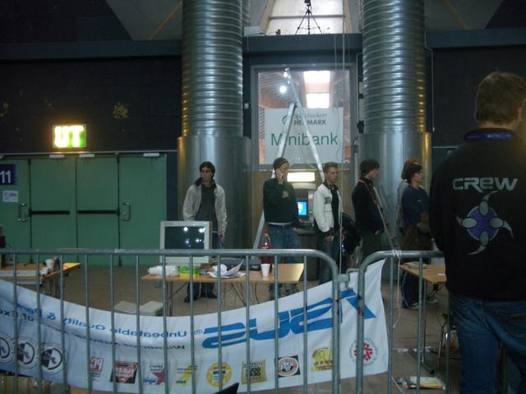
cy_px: 197
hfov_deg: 52.6
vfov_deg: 40.7
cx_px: 263
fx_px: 532
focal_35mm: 35
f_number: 2.6
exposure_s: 1/8
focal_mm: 5.8
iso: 100
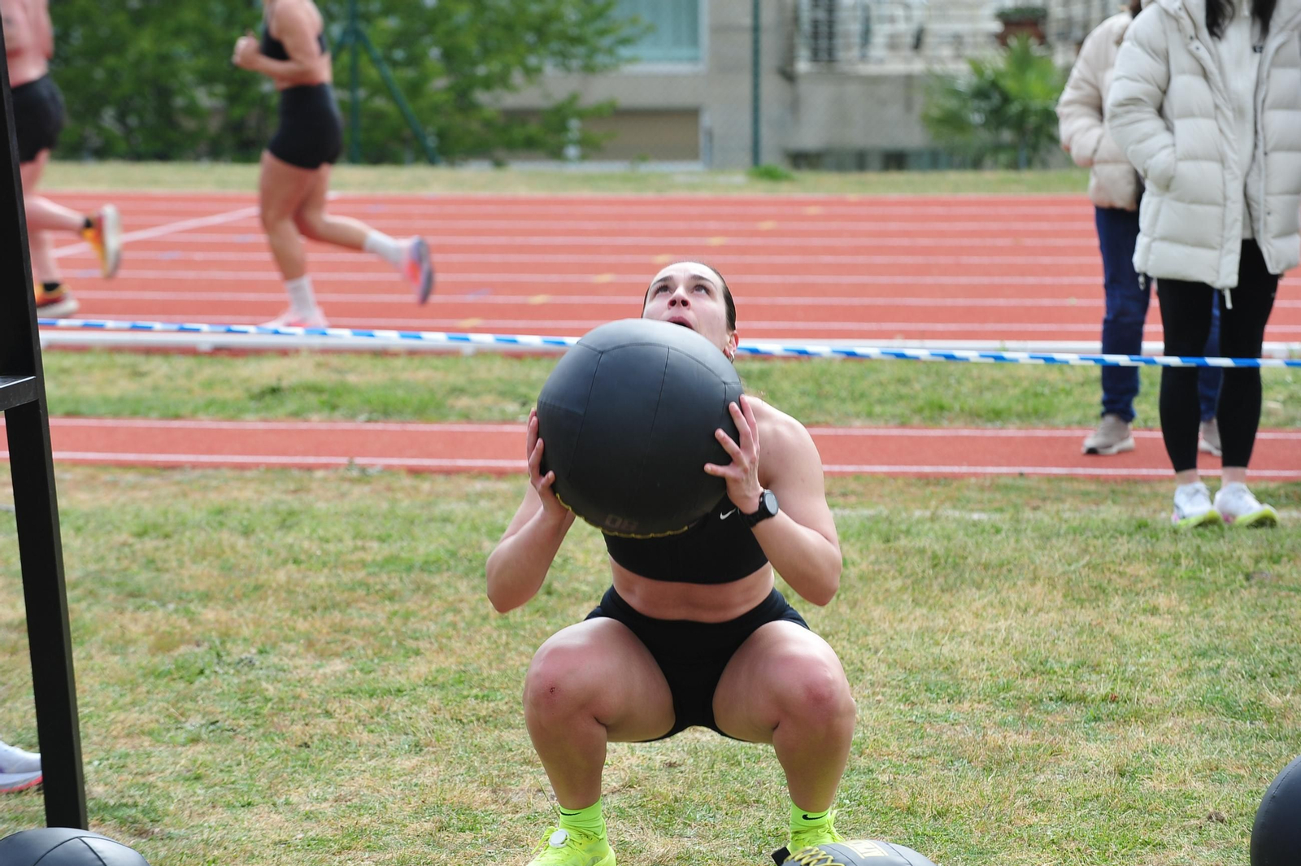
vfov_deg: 8.8
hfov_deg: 13.3
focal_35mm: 155
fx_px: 5598
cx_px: 650
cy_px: 433
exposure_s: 1/320
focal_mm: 155
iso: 320
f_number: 7.1
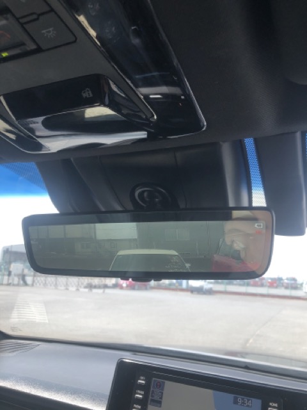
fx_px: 331
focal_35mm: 28
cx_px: 154
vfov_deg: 63.4
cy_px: 205
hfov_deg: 49.7
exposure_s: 1/247
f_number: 1.8
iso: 20
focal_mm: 3.99
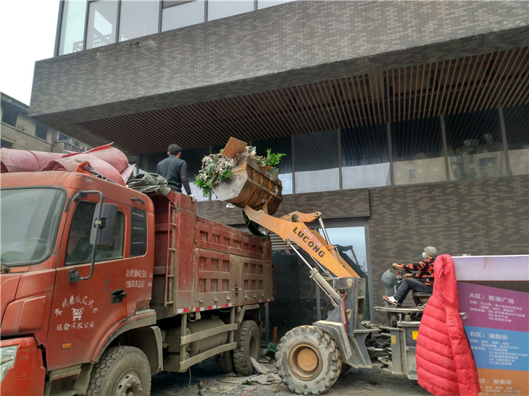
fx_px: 412
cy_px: 198
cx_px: 264
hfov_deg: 65.3
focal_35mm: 27
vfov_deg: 51.3
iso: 117
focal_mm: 4.73
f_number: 2.2
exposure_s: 1/33
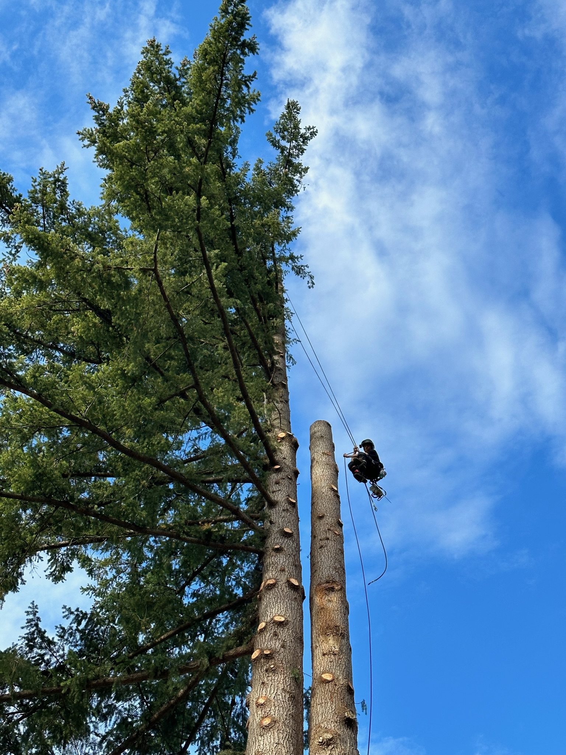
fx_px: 1047
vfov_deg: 39.7
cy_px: 378
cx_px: 283
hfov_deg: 30.3
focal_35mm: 48
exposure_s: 1/1541
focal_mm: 6.86
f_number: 1.78
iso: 64
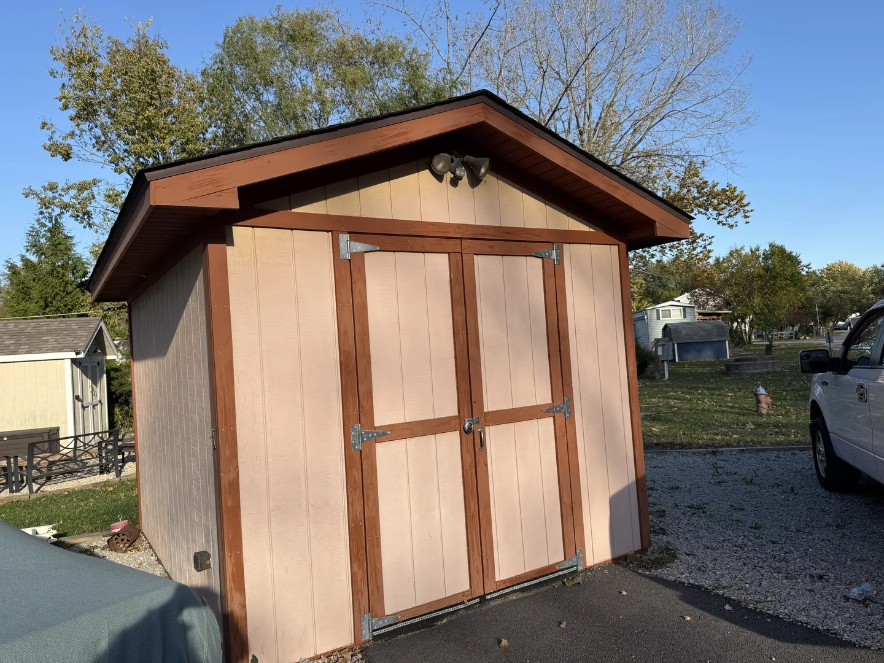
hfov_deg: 71.6
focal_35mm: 24
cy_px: 332
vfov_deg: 56.8
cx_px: 442
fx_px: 613
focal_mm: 6.76
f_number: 1.78
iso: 80
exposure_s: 1/2611
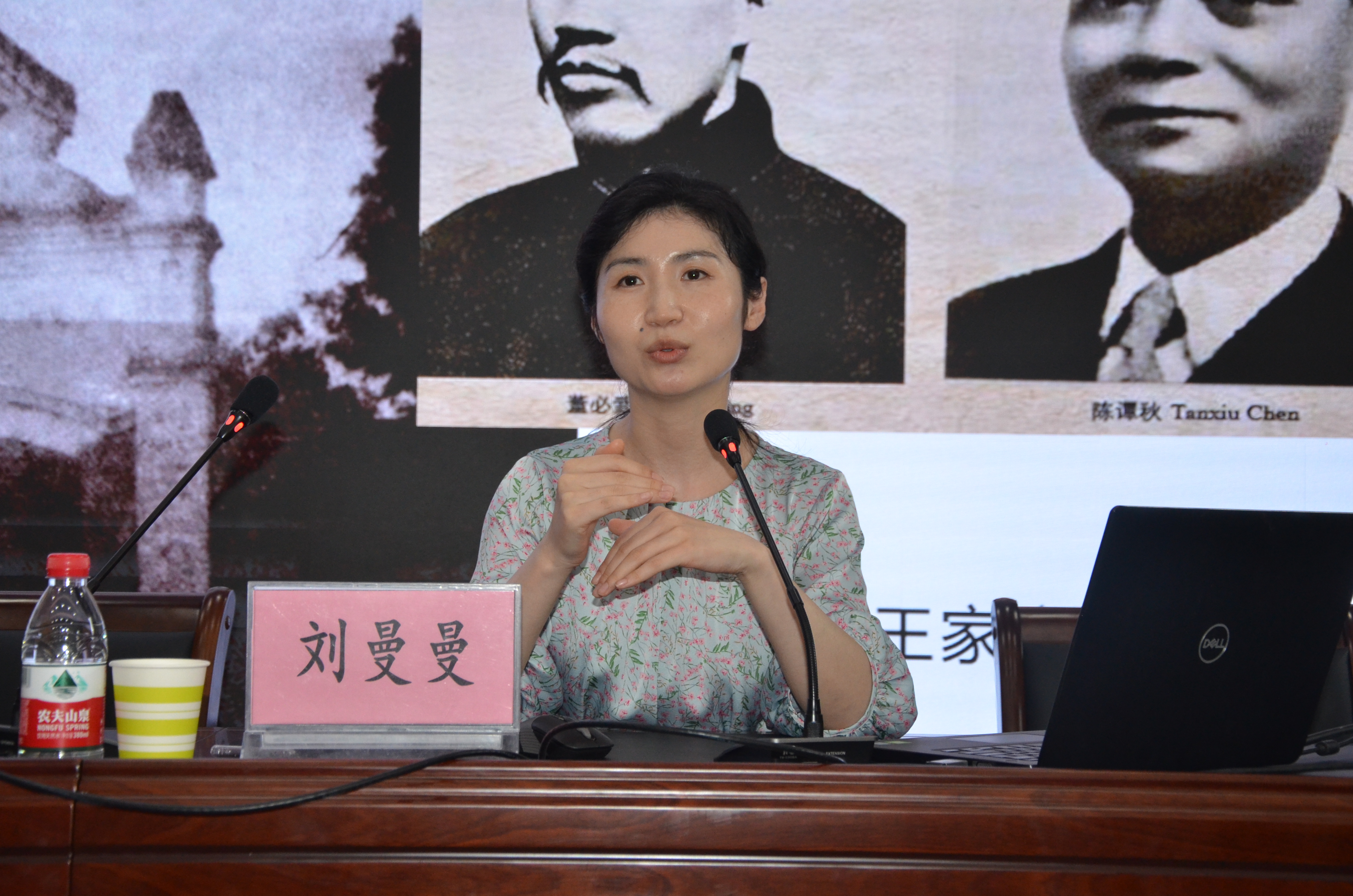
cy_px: 448
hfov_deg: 32.0
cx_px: 676
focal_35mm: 63
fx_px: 2363
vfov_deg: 21.5
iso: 1250
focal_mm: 42
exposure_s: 1/250
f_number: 6.3
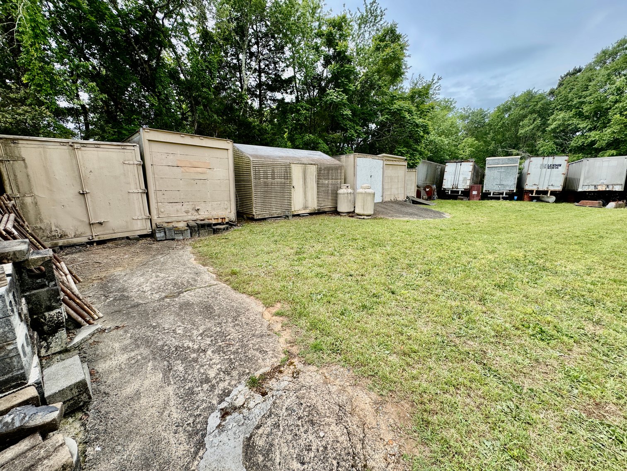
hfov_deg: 102.1
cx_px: 314
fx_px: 254
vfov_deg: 85.7
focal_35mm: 14
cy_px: 236
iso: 40
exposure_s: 1/796
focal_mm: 2.22
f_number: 2.2
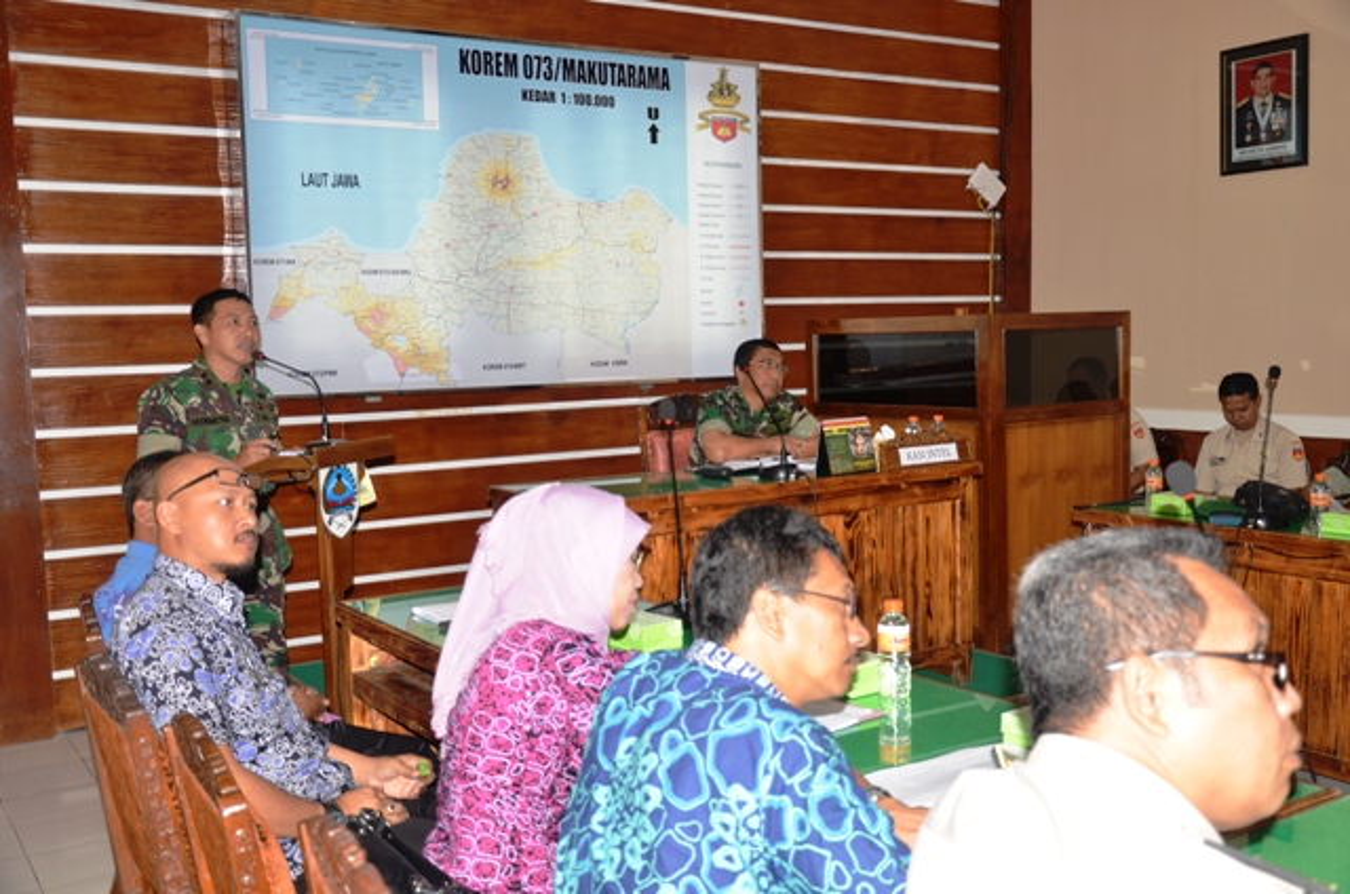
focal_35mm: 36
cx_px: 675
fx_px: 1347
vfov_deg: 36.7
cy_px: 447
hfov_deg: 53.2
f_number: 3.8
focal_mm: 24
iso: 400
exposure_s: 1/100
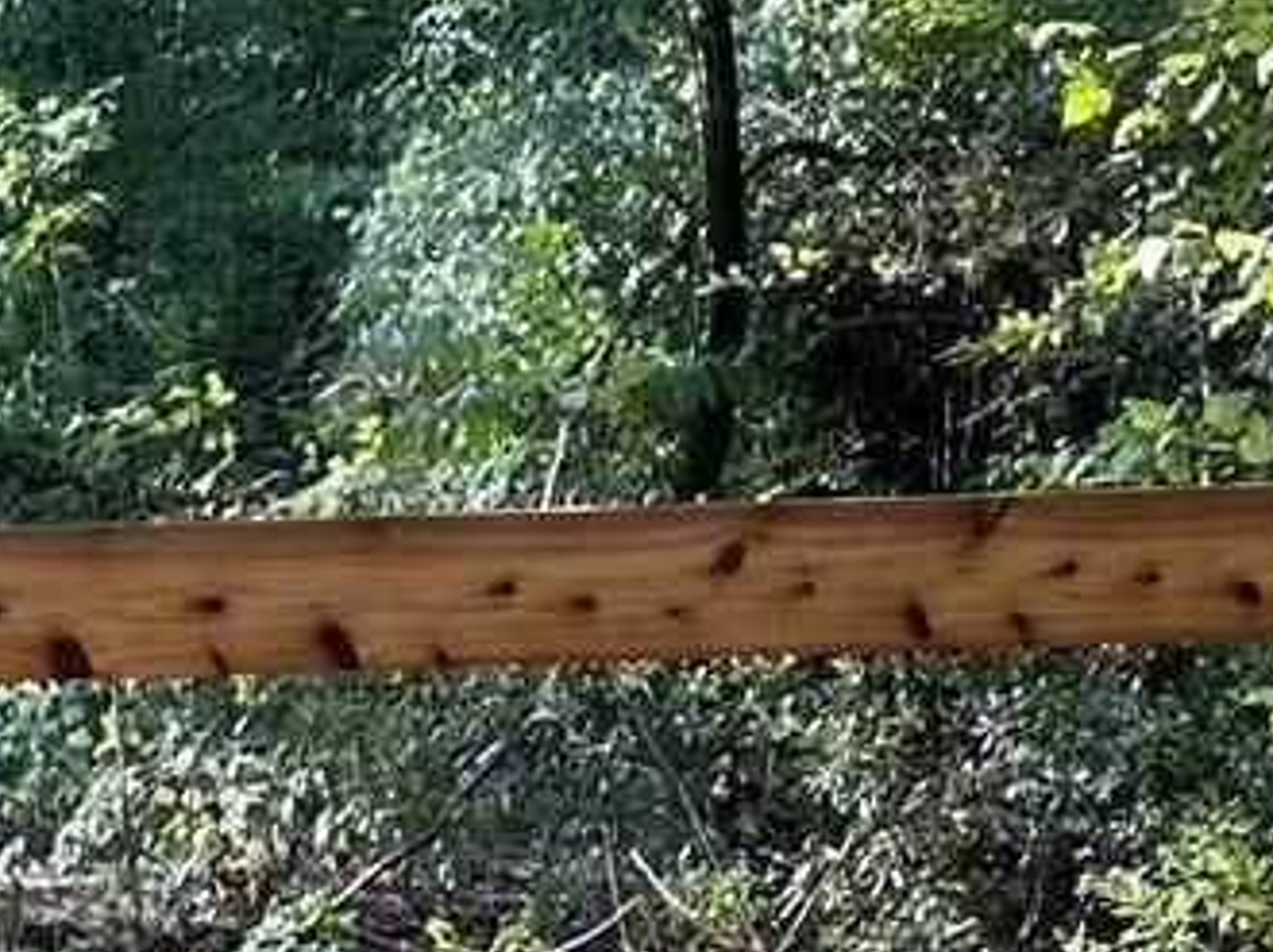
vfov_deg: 9.9
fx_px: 5475
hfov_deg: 12.5
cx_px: -710
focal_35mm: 149
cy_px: 767
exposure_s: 1/136
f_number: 1.78
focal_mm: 6.86
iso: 64
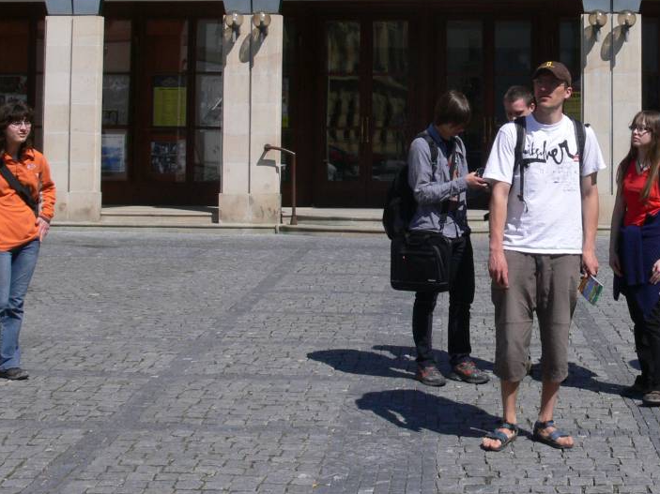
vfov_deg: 22.1
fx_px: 1239
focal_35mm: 65
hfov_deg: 29.1
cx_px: 535
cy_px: 55
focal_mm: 7.4
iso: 100
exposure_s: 1/500
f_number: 7.1
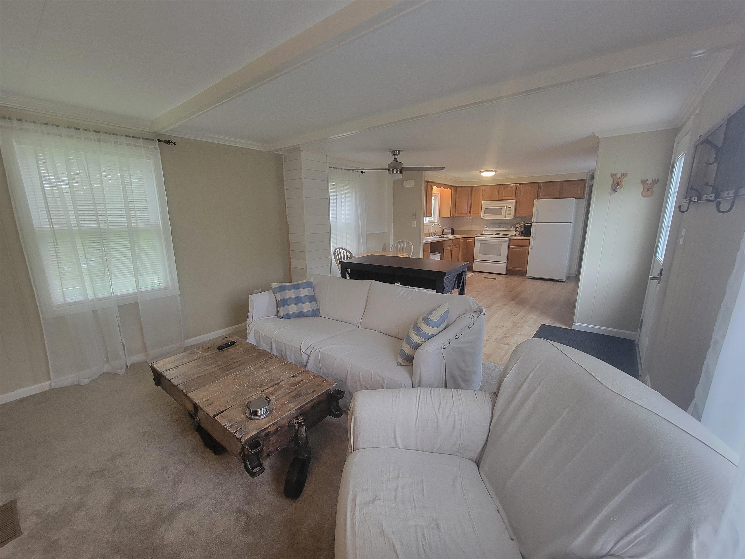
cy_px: 280
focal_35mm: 13
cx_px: 372
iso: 250
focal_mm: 2.2
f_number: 2.2
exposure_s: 1/60
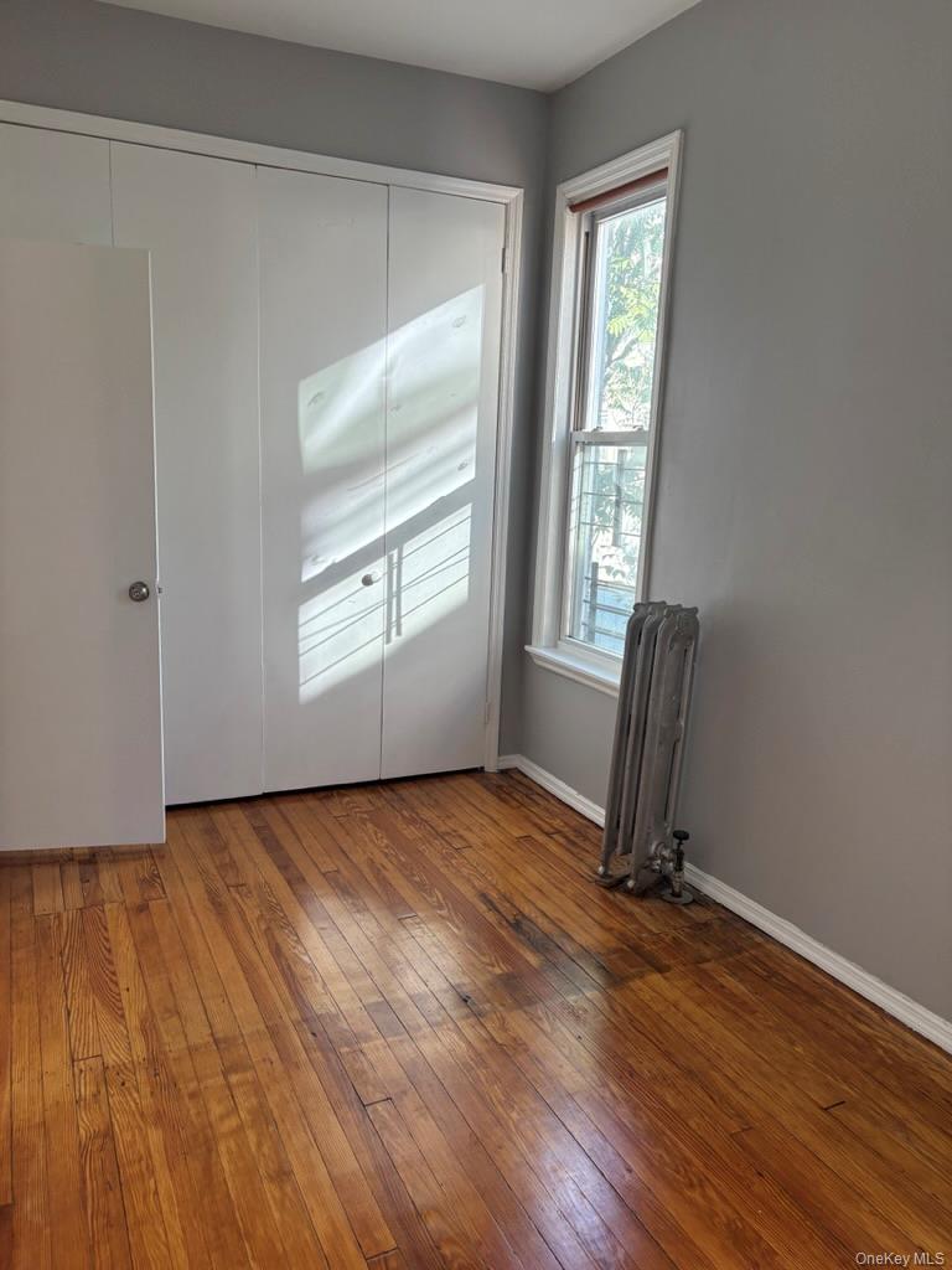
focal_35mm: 26
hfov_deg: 53.1
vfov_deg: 67.3
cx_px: 476
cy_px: 635
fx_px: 953
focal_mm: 5.96
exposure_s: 1/136
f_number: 1.6
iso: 125
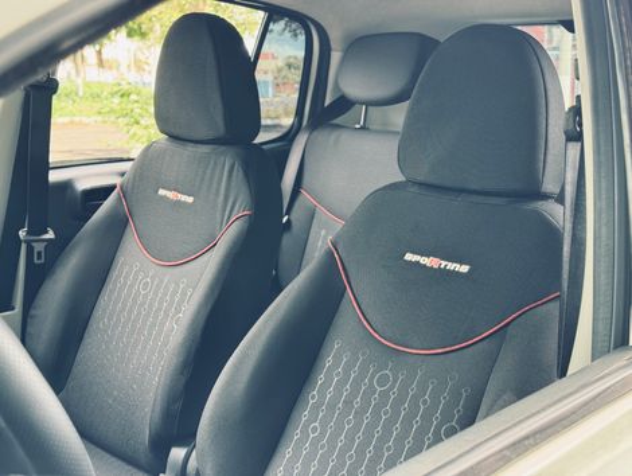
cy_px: 238
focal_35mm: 48
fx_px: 878
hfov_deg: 39.6
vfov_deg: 30.3
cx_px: 316
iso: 100
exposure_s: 1/94
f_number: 1.78
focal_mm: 6.76
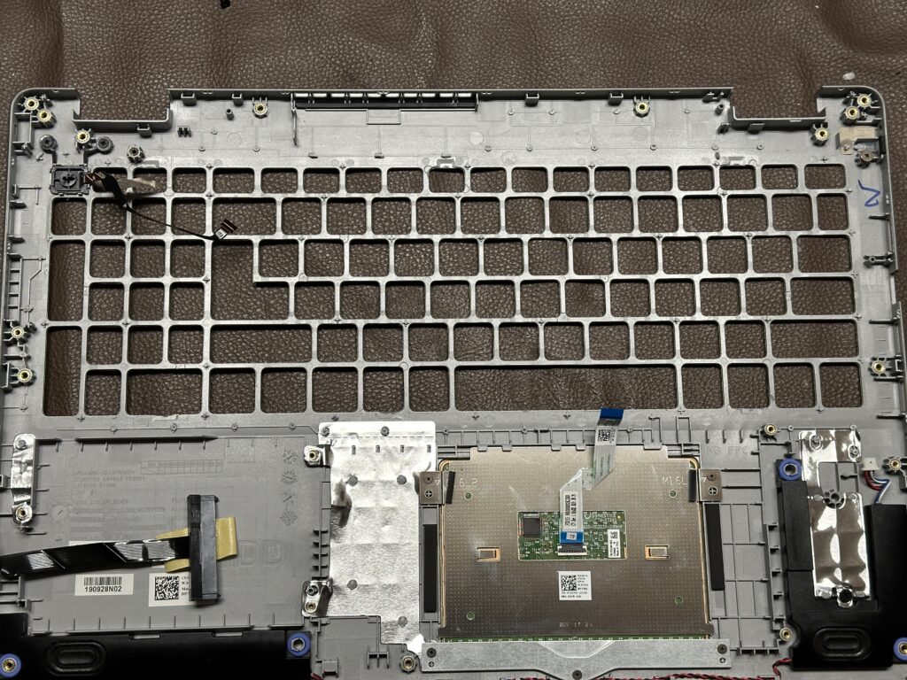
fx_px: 1258
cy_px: 340
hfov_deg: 39.7
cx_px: 454
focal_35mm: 48
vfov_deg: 30.3
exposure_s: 1/50
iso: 125
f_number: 1.78
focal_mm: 6.86
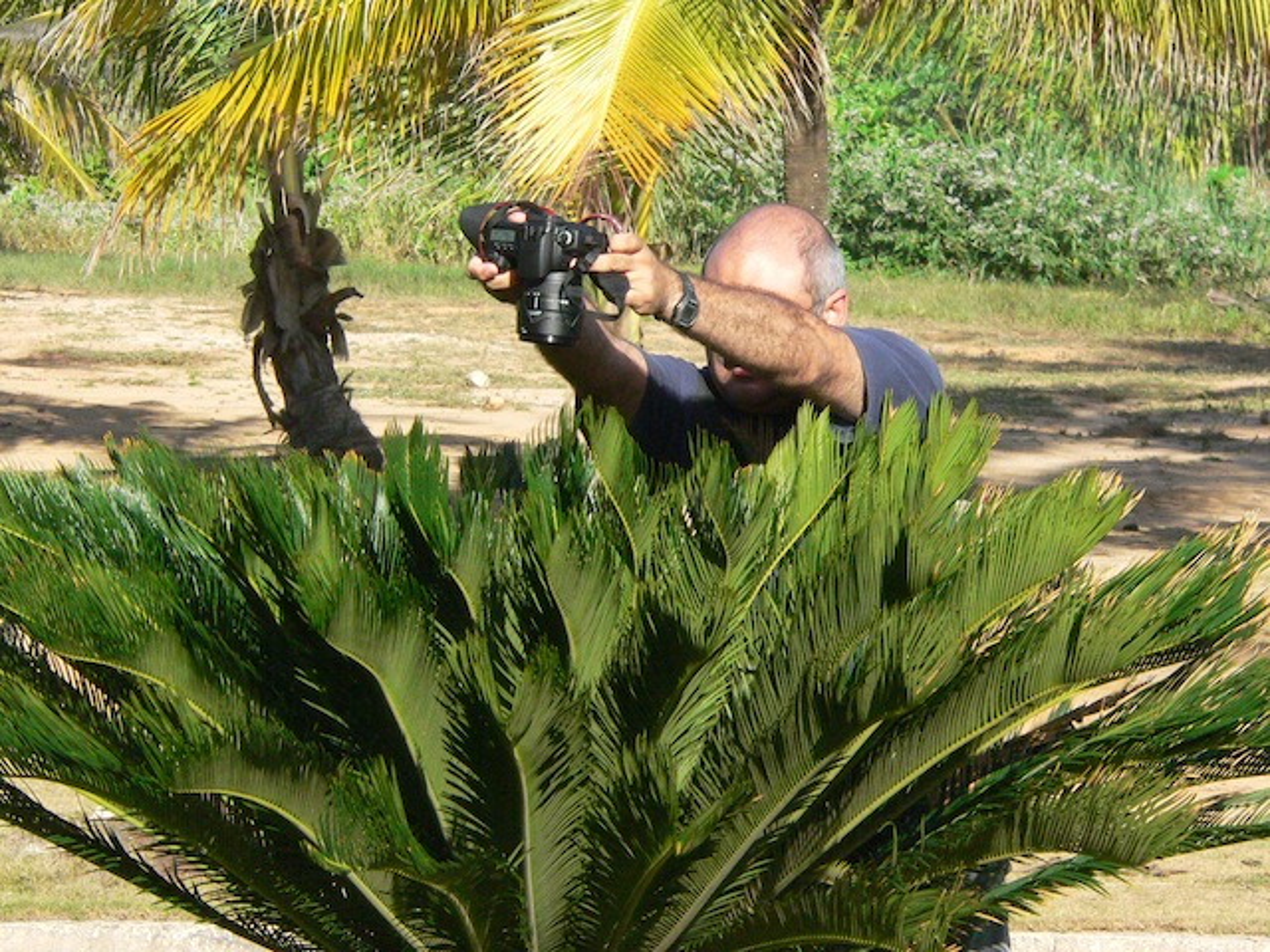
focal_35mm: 212
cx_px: 635
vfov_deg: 7.0
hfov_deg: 9.3
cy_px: 476
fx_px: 7778
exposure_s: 1/1000
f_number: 6.5
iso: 400
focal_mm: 35.3
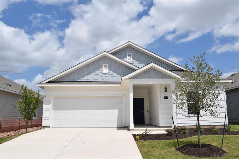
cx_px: 120
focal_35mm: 32
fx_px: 209
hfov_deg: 59.5
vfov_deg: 41.7
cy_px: 80
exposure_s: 1/500
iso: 200
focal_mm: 21
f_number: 11
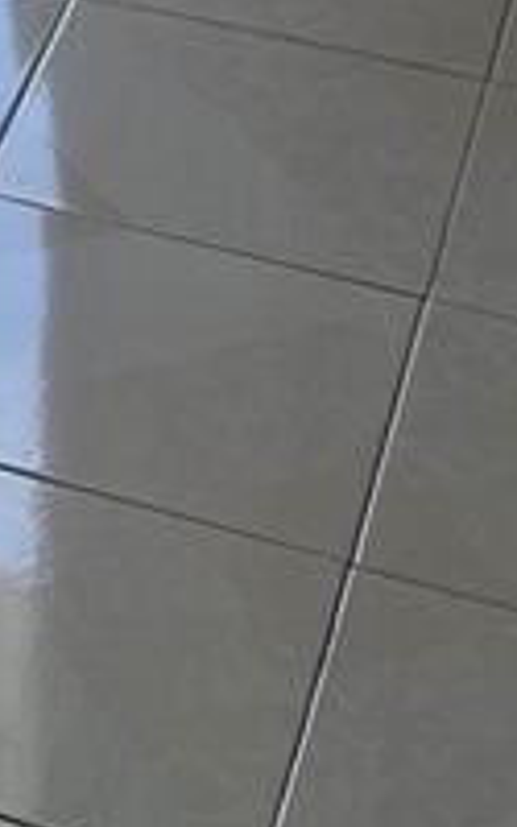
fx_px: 3720
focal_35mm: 165
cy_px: -1571
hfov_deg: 7.1
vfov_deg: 9.9
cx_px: -997
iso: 50
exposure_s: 1/840
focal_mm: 5.7
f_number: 1.5
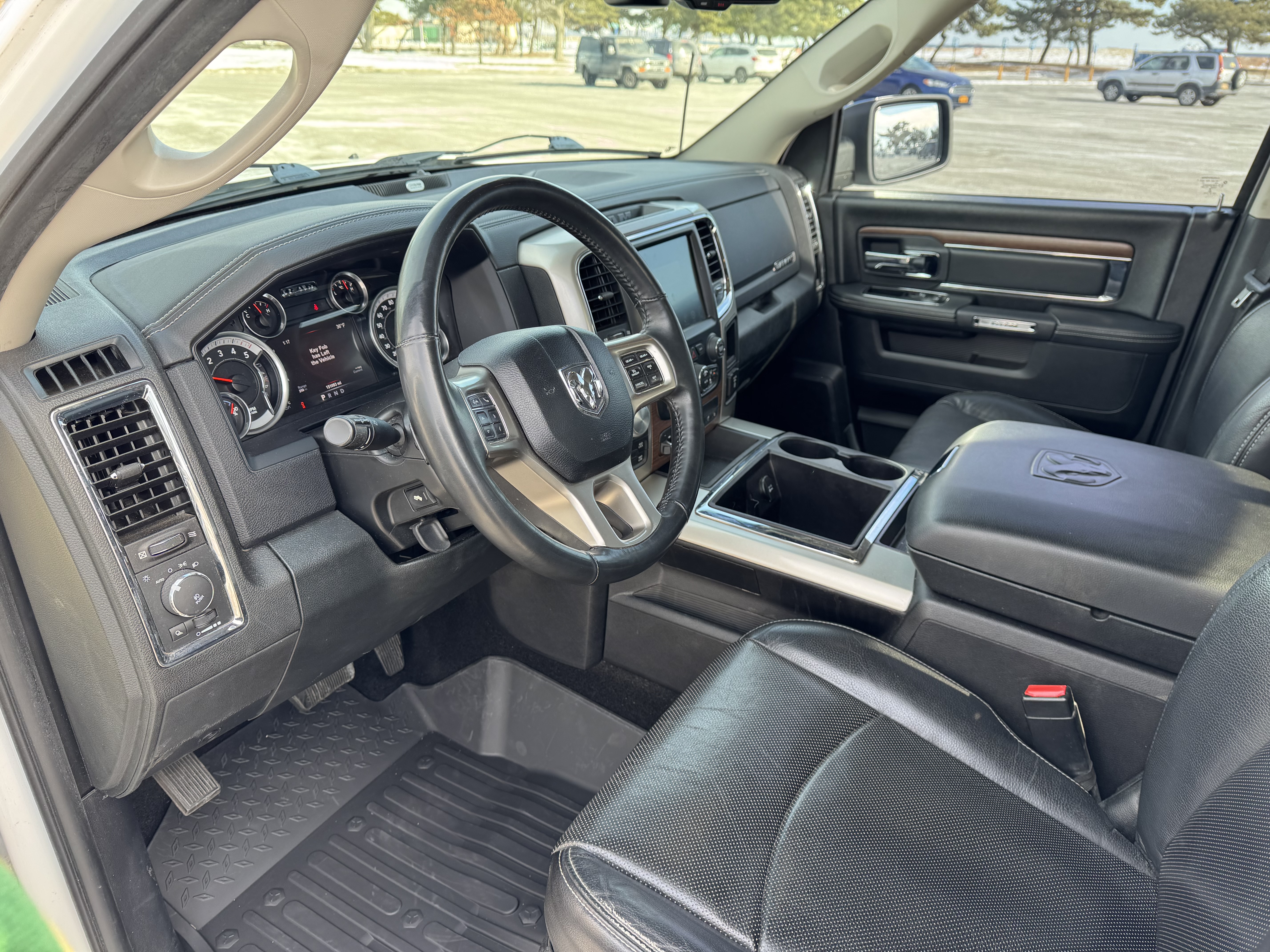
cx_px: 635
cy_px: 476
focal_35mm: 24
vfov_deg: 56.8
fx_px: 881
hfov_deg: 71.6
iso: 64
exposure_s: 1/134
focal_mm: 6.76
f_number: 1.78
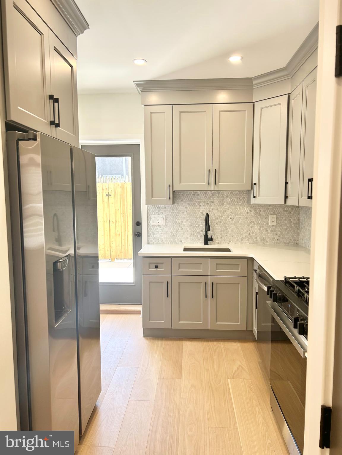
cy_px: 228
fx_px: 343
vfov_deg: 67.3
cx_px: 171
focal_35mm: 26
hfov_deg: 53.1
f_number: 1.5
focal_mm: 5.7
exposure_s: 1/140
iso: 64
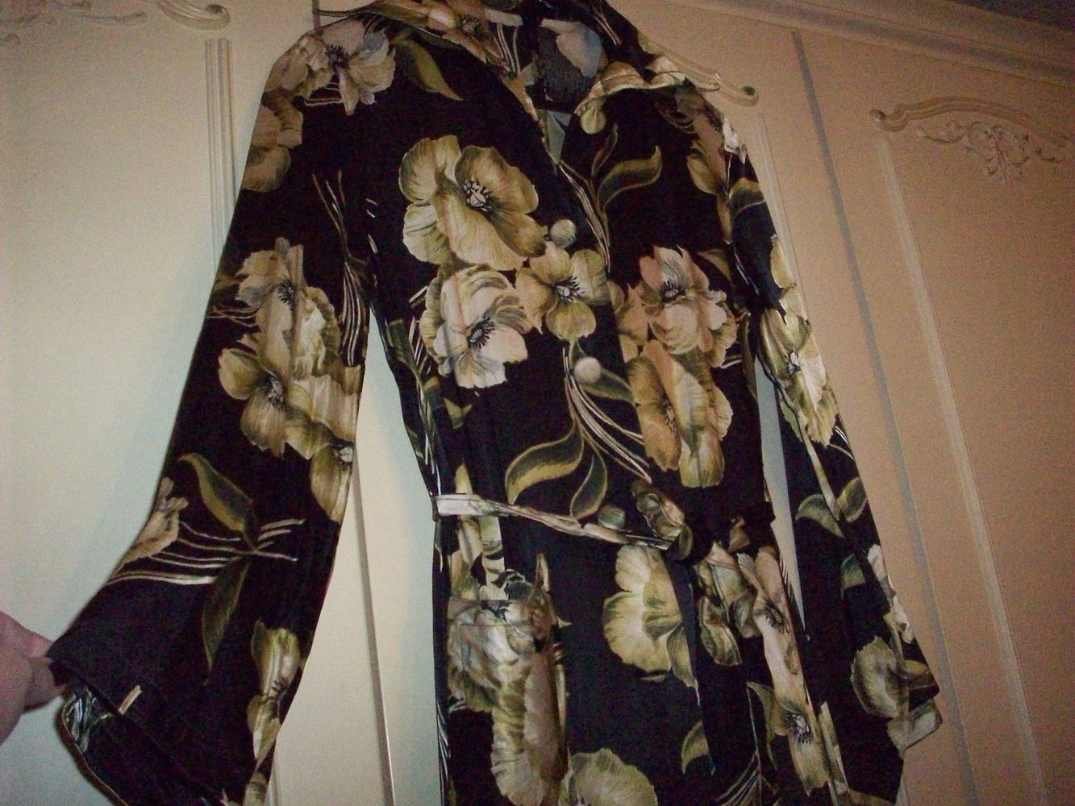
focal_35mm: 37
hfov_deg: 50.1
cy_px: 403
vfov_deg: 38.7
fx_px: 1149
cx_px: 538
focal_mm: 6.2
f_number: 2.8
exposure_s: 1/128
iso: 800
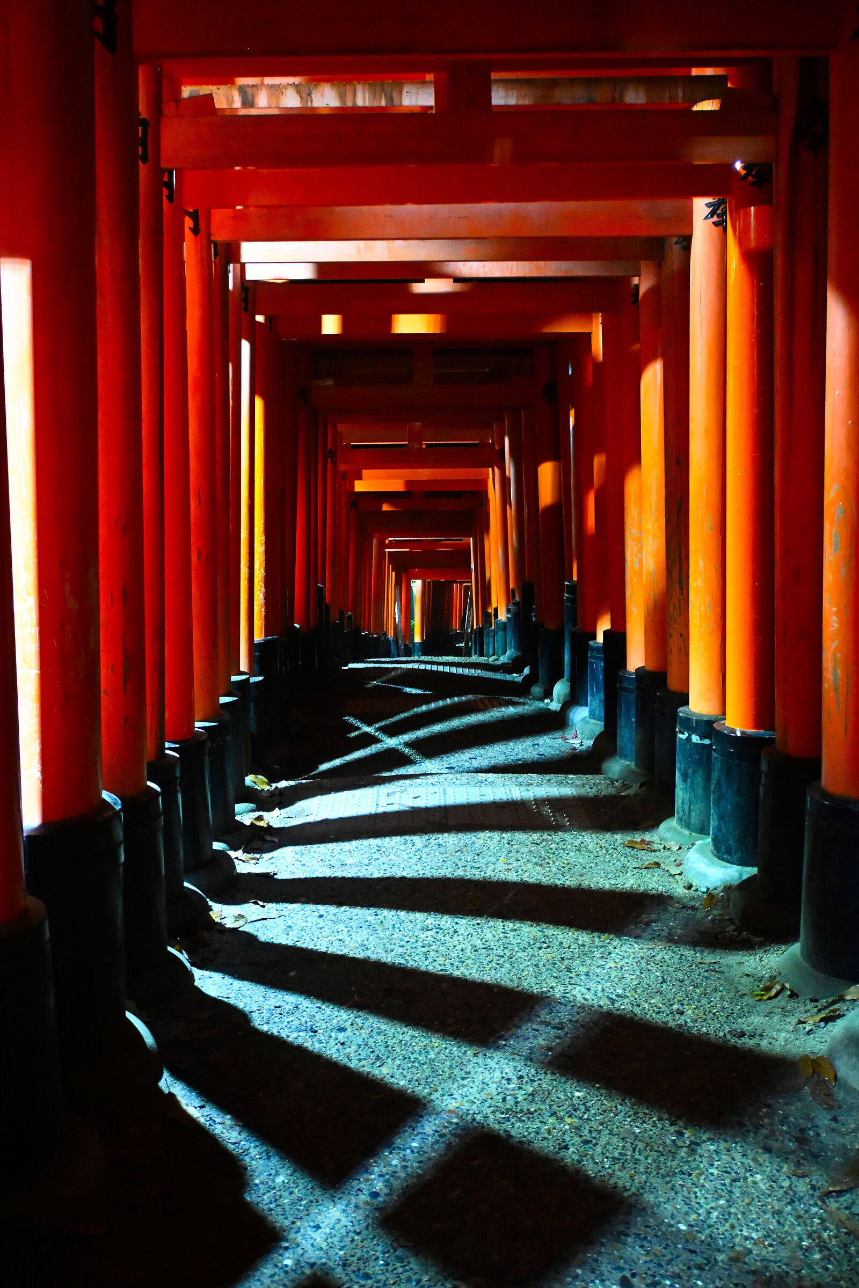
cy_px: 644
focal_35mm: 33
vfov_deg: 57.2
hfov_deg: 40.0
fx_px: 1181
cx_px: 430
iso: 6400
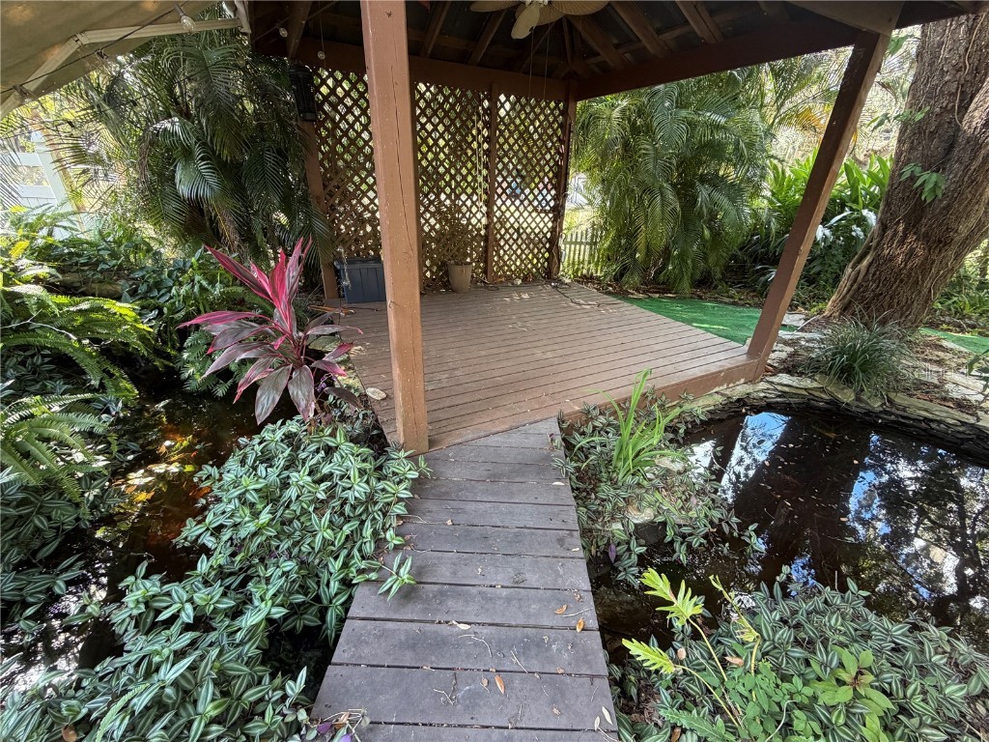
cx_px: 494
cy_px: 371
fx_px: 400
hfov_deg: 102.1
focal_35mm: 14
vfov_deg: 85.7
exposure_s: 1/121
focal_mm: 2.22
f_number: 2.2
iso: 320
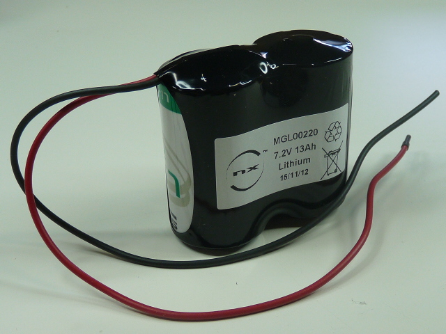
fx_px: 670
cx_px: 223
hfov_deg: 36.8
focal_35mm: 52
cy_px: 167
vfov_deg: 28.0
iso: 100
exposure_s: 1/50
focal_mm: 5.2
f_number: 3
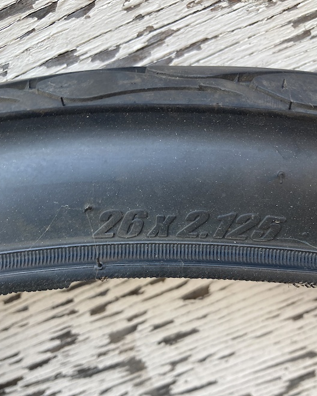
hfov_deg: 44.5
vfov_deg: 54.1
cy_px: 223
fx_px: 387
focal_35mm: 33
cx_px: 170
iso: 25
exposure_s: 1/121
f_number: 1.8
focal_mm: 3.99
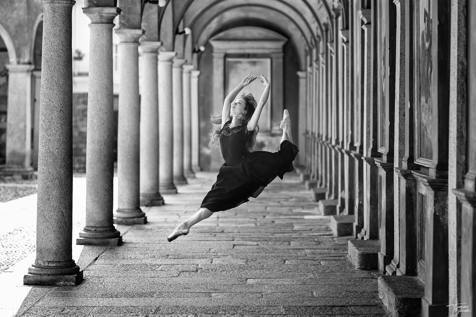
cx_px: 238
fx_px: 1123
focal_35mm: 85
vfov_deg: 16.1
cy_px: 158
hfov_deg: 23.9
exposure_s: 1/1000
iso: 160
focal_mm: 85
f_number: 2
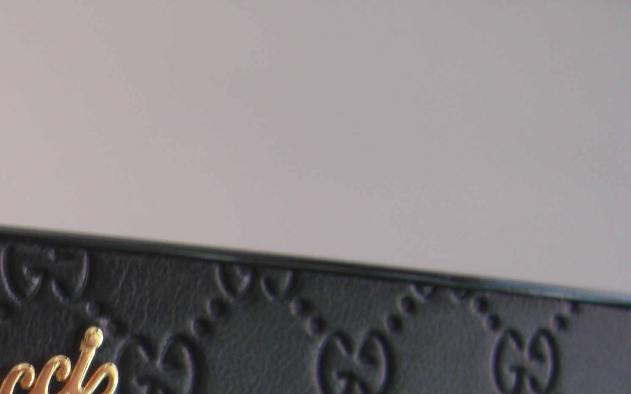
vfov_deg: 12.9
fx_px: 1703
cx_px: -120
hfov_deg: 19.8
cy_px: 465
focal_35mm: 99
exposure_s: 1/40
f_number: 2.8
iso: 100
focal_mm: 7.9
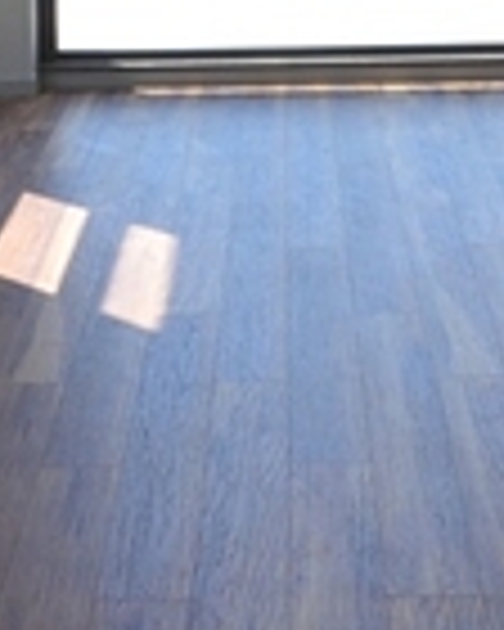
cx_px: 263
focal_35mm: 73
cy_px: -324
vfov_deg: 21.6
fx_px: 1361
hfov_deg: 21.0
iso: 400
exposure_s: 1/125
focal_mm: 10
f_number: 9
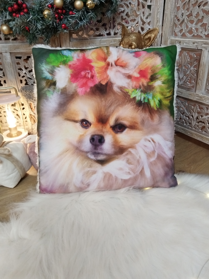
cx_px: 104
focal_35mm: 26
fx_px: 209
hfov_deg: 53.1
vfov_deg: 67.3
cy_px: 140
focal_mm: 4.95
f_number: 1.9
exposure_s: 1/33.3
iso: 800
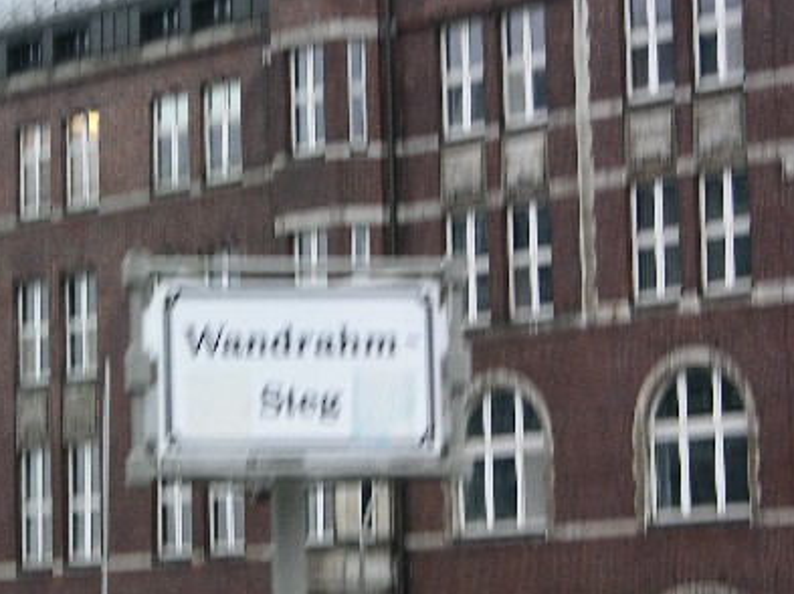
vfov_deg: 10.7
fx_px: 3185
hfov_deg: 14.2
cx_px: 322
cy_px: 343
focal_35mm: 139
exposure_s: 1/24.1
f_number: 3.6
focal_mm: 23.7
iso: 50
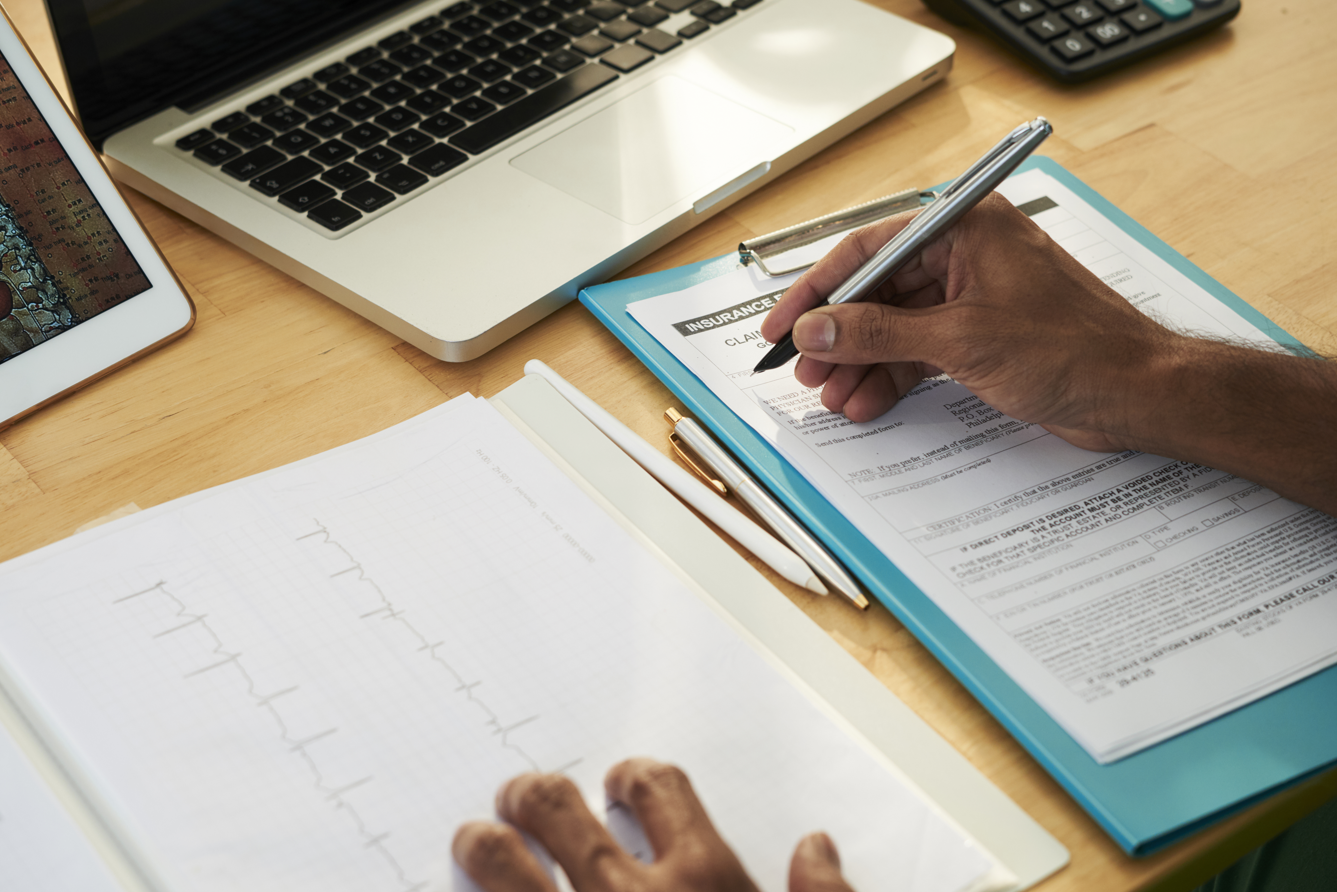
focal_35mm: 69
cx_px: 683
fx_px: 2563
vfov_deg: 19.7
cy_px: 472
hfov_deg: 29.2
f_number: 5
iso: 400
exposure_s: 1/100
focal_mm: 60
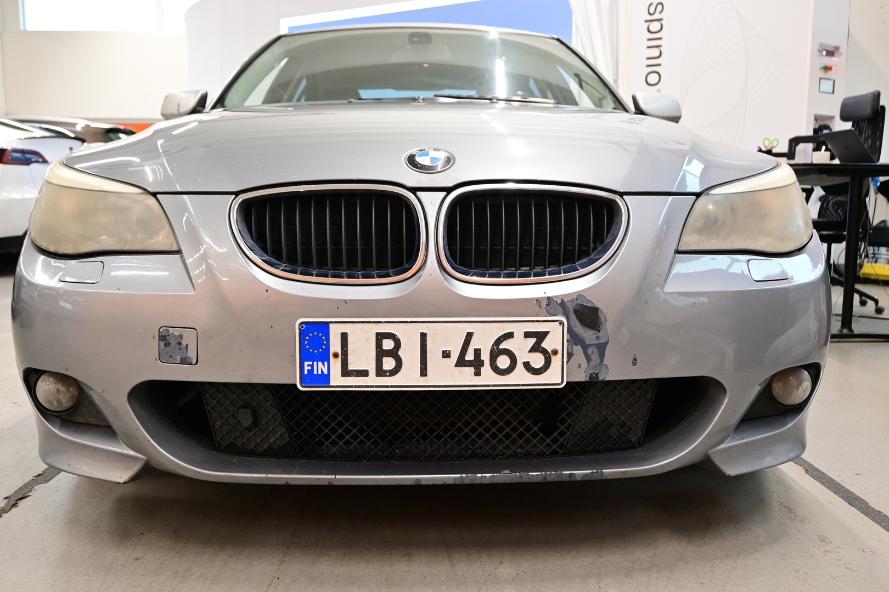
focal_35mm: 32
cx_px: 444
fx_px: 778
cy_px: 296
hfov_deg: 59.5
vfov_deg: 41.7
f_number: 4
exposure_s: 1/30
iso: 360
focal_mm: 21
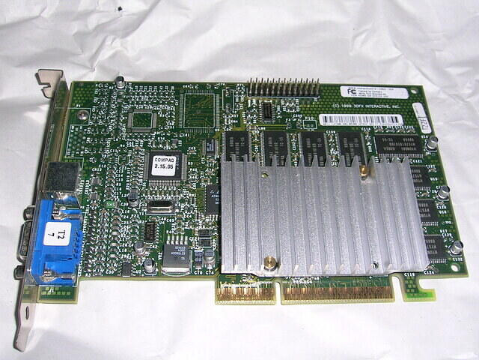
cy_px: 180
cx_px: 240
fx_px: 609
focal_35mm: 44
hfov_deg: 42.9
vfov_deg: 32.9
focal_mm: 6.7
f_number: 5.1
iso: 50
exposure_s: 1/60.1
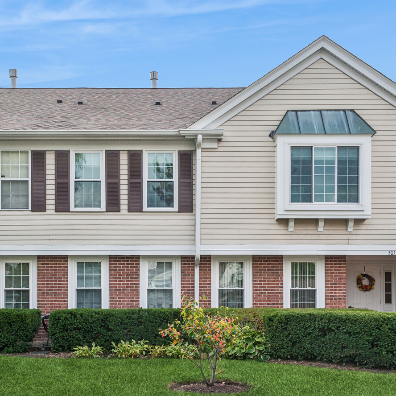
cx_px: 191
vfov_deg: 37.6
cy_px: 195
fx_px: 582
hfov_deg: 37.5
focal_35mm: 45
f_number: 8
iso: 400
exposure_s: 1/320
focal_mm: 29
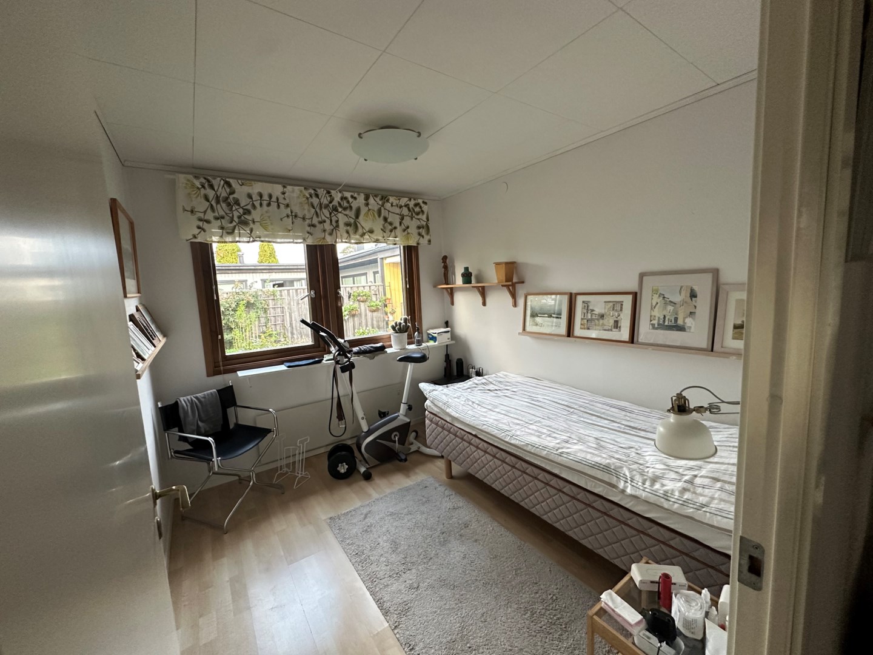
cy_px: 328
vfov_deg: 85.7
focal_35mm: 14
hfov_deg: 102.1
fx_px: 353
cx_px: 436
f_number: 2.2
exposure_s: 1/99
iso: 320
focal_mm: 2.22
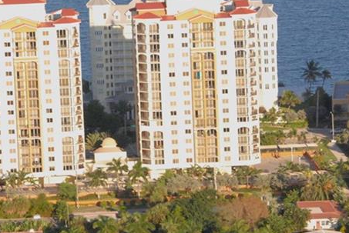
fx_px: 2466
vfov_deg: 5.4
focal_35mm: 254
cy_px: 55
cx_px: 106
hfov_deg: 8.1
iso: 1600
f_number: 10
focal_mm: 75
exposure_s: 1/1600
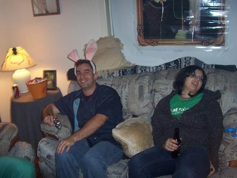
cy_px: 89
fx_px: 253
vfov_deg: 38.7
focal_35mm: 37
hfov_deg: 50.1
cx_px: 118
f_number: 2.8
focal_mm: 5.6
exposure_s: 1/60
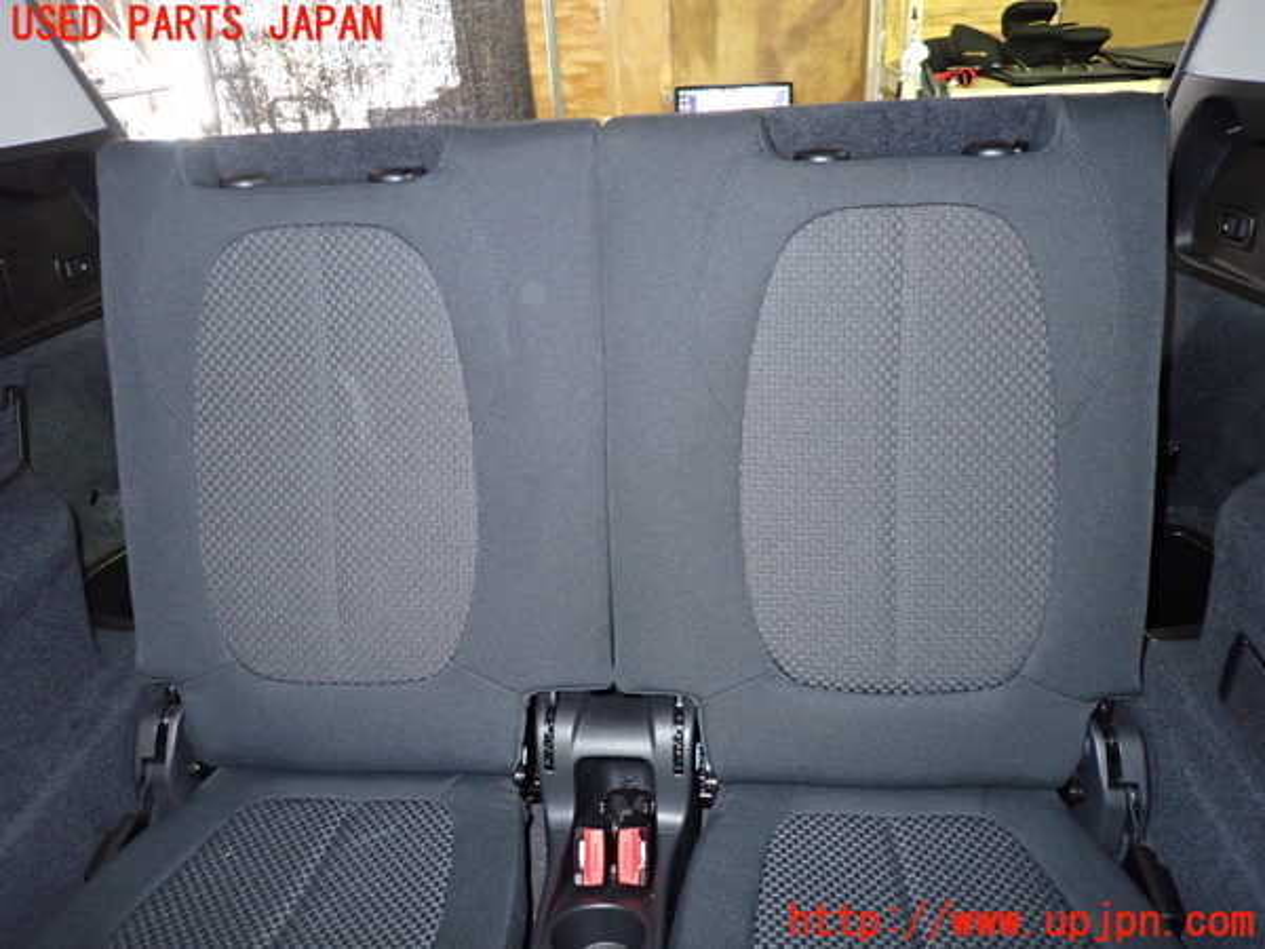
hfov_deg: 69.4
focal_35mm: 25
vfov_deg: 54.9
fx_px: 914
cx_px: 632
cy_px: 474
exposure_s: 1/30
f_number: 2
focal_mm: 4.5
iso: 500
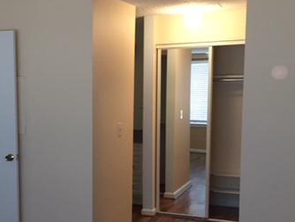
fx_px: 478
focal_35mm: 56
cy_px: 148
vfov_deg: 26.0
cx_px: 70
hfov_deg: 33.5
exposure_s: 1/24
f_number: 2.2
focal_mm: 4.15
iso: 250
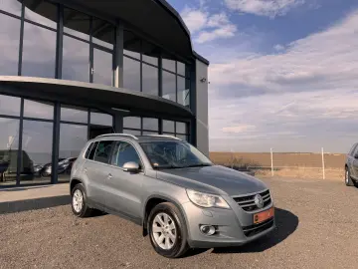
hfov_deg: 71.6
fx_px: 248
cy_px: 134
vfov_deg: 56.8
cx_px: 179
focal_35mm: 24
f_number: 1.78
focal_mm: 6.76
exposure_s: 1/4310
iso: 80
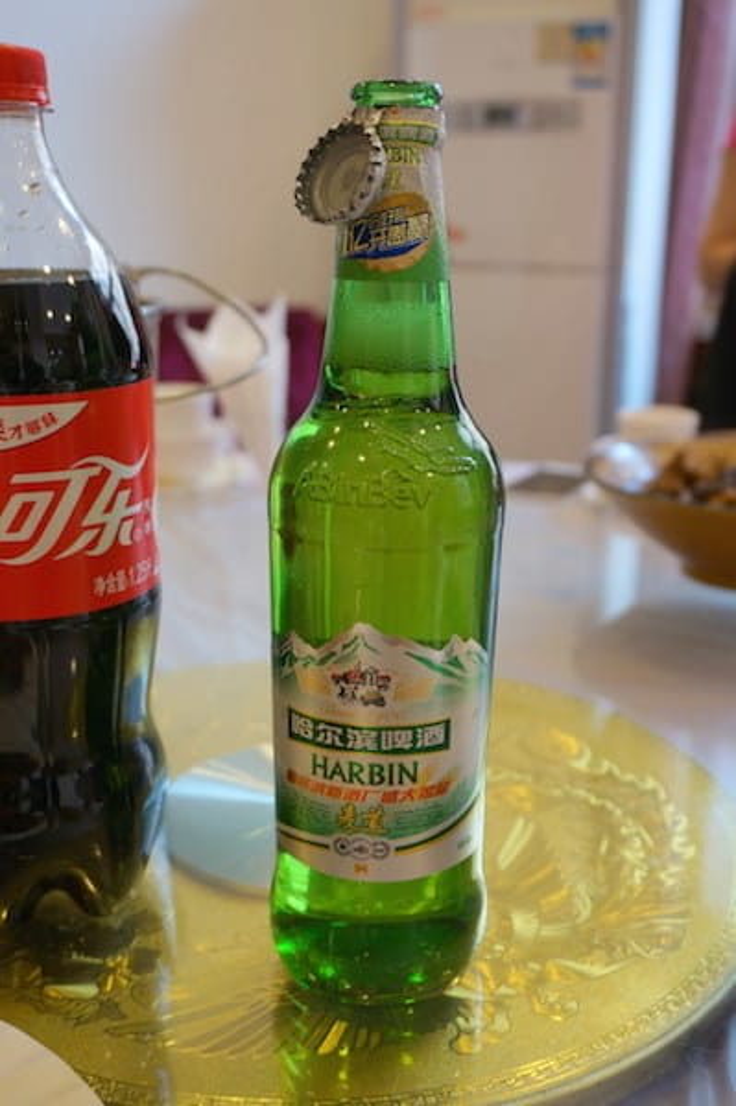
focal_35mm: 39
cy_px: 553
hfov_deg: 34.2
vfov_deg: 49.6
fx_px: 1198
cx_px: 368
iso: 400
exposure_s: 1/60
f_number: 4.5
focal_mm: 26
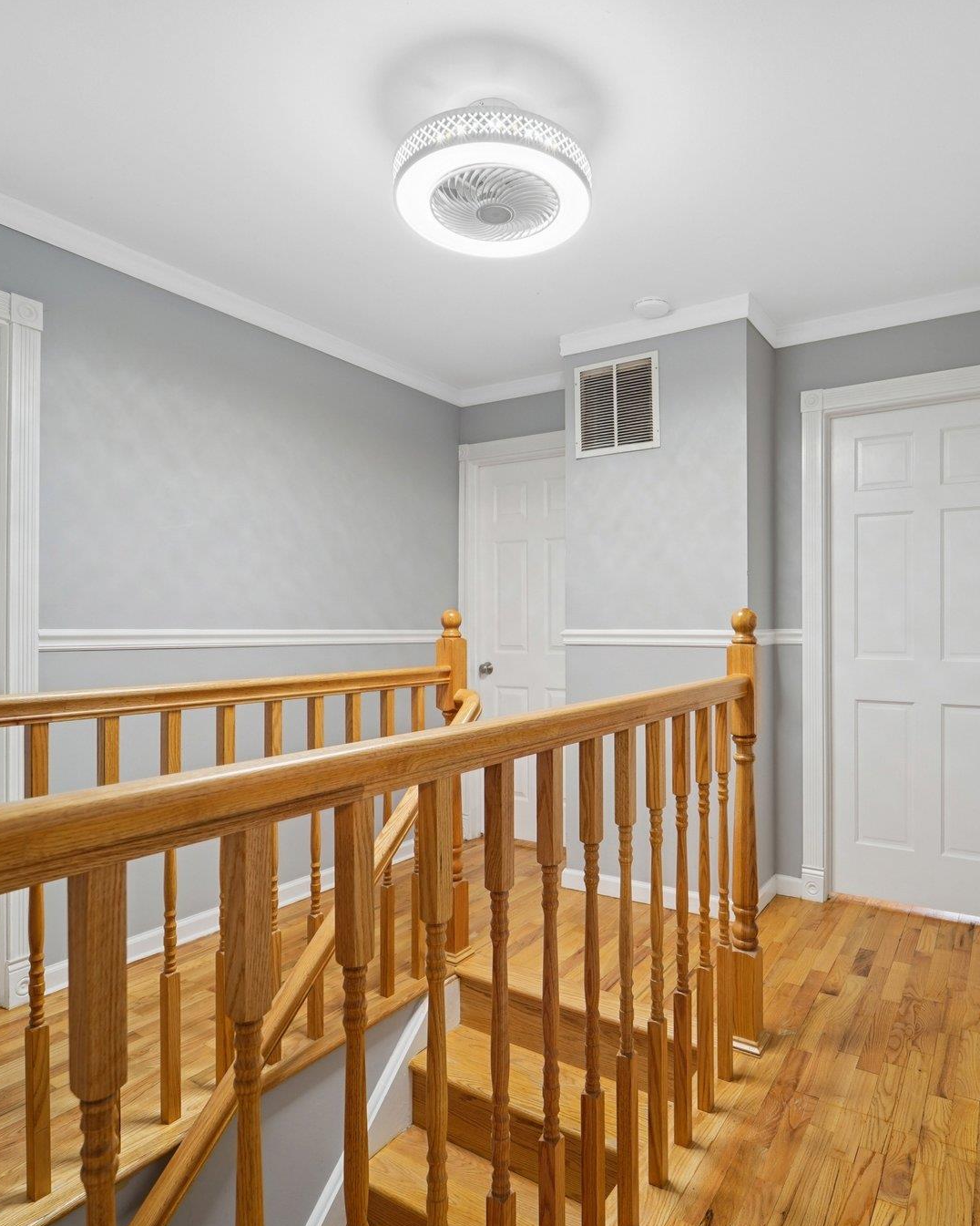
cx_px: 557
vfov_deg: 80.4
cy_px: 612
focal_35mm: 20
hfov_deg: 67.8
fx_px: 725
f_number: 8
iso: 400
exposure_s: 1/6
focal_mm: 14
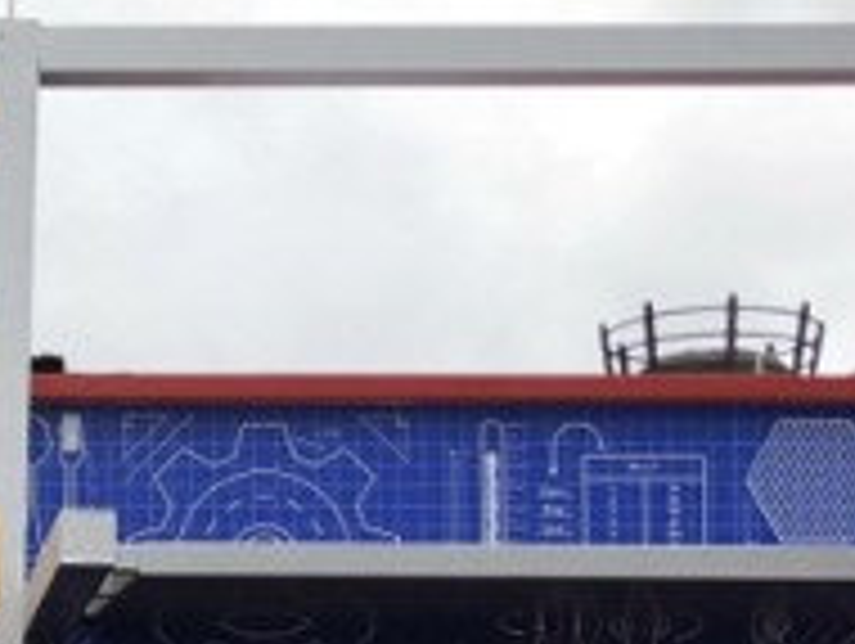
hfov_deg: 18.2
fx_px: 2547
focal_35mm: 103
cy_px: 930
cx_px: -135
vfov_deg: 13.6
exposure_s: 1/430
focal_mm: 3.99
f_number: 1.8
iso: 20
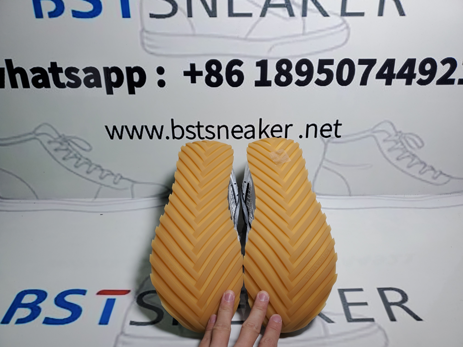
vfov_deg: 53.1
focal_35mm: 26
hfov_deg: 67.3
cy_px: 174
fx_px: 348
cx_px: 232
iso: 50
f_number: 1.5
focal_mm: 4.3
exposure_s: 1/665
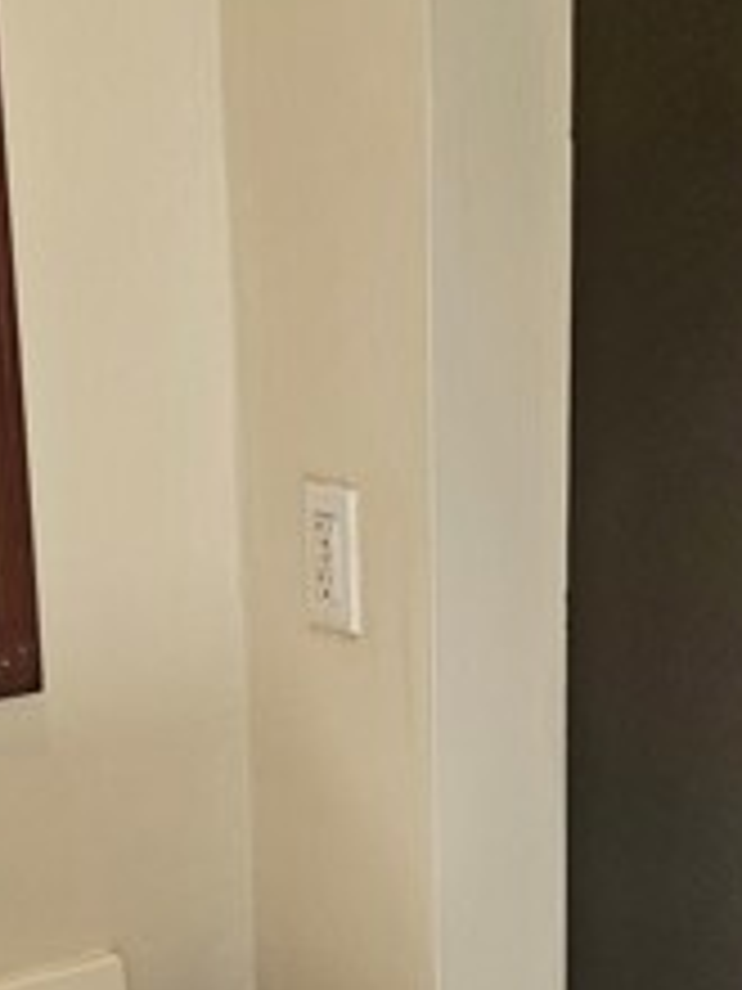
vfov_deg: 28.7
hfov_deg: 21.9
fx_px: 1915
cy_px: 684
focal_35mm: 67
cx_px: 369
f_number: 1.8
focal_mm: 5.4
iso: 250
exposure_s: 1/120
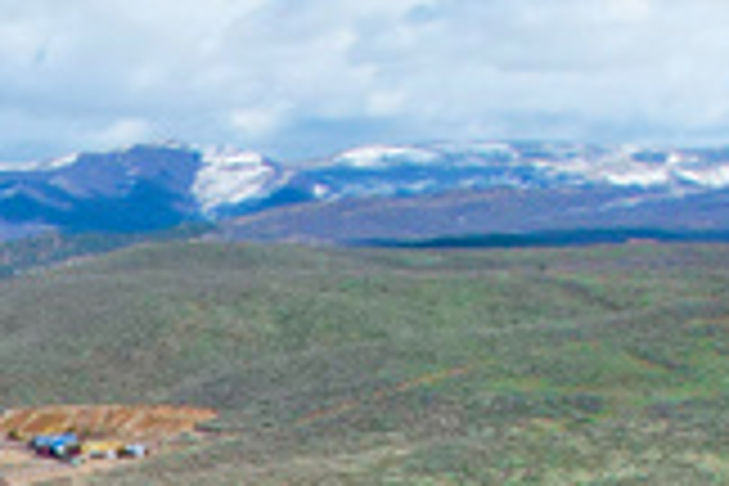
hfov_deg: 13.5
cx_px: -504
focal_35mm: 139
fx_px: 2815
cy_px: 1249
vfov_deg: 8.8
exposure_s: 1/2500
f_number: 2.8
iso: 130
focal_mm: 8.38
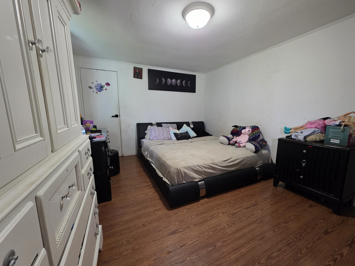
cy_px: 133
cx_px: 178
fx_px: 133
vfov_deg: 89.9
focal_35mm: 13
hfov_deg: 106.2
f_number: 1.9
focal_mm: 2.2
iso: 500
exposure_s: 1/60
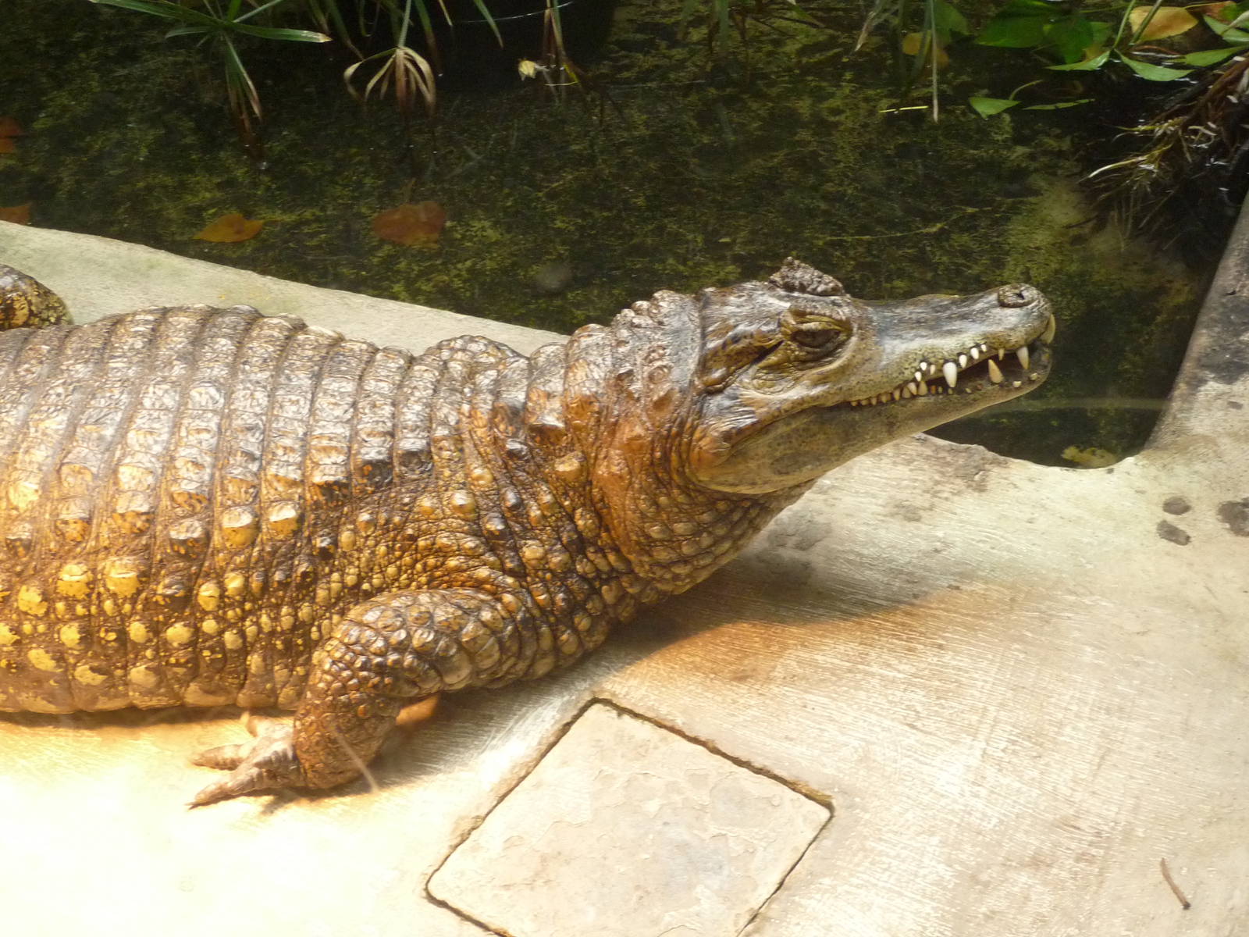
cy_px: 468
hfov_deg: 34.9
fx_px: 1984
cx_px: 624
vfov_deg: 26.6
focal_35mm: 55
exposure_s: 1/40
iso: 320
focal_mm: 8.5
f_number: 4.2
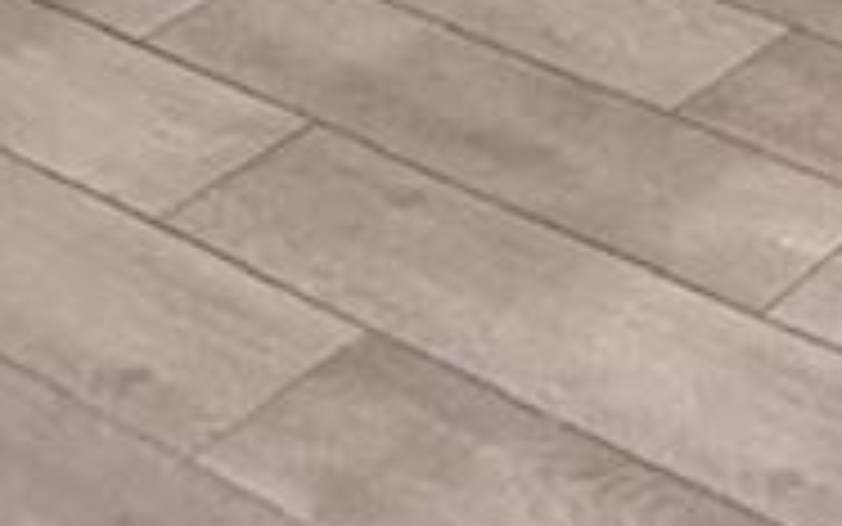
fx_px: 2181
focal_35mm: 95
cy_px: -890
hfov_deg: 15.8
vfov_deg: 10.8
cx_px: 1806
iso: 400
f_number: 2.2
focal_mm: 2.22
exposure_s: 1/60
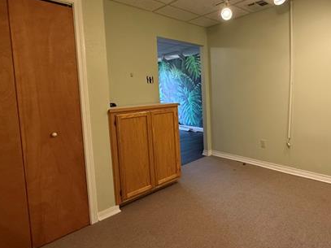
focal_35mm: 22
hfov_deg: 73.2
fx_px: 210
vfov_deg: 60.7
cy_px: 104
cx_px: 230
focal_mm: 2.22
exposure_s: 1/60
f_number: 2.2
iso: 250
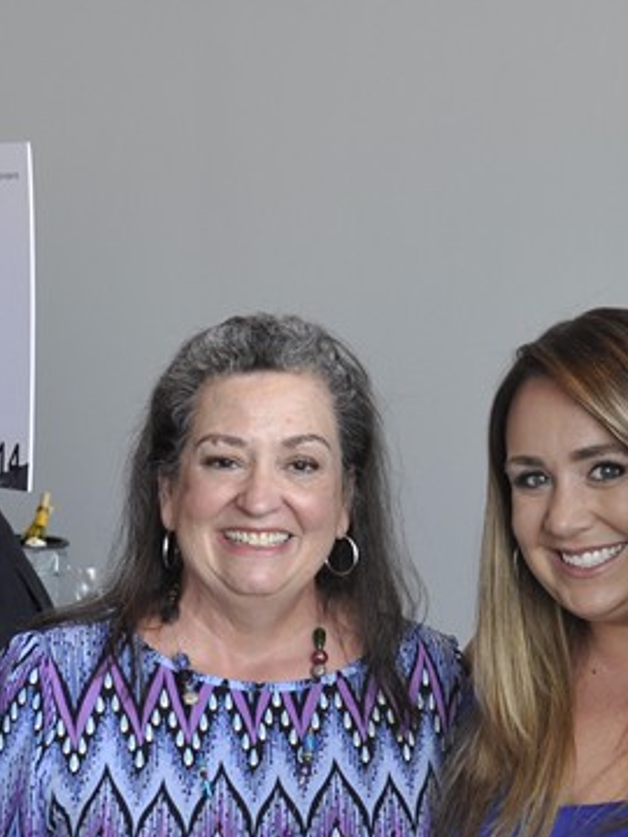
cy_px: 702
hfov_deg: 14.2
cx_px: 451
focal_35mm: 104
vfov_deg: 18.7
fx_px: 2516
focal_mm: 26
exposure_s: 1/60
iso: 400
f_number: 5
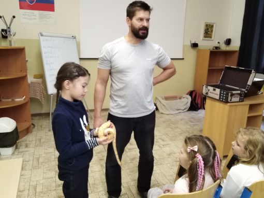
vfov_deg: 53.0
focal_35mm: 26
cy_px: 99
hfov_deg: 67.3
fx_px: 198
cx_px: 132
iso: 832
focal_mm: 3.46
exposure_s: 1/20
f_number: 2.2
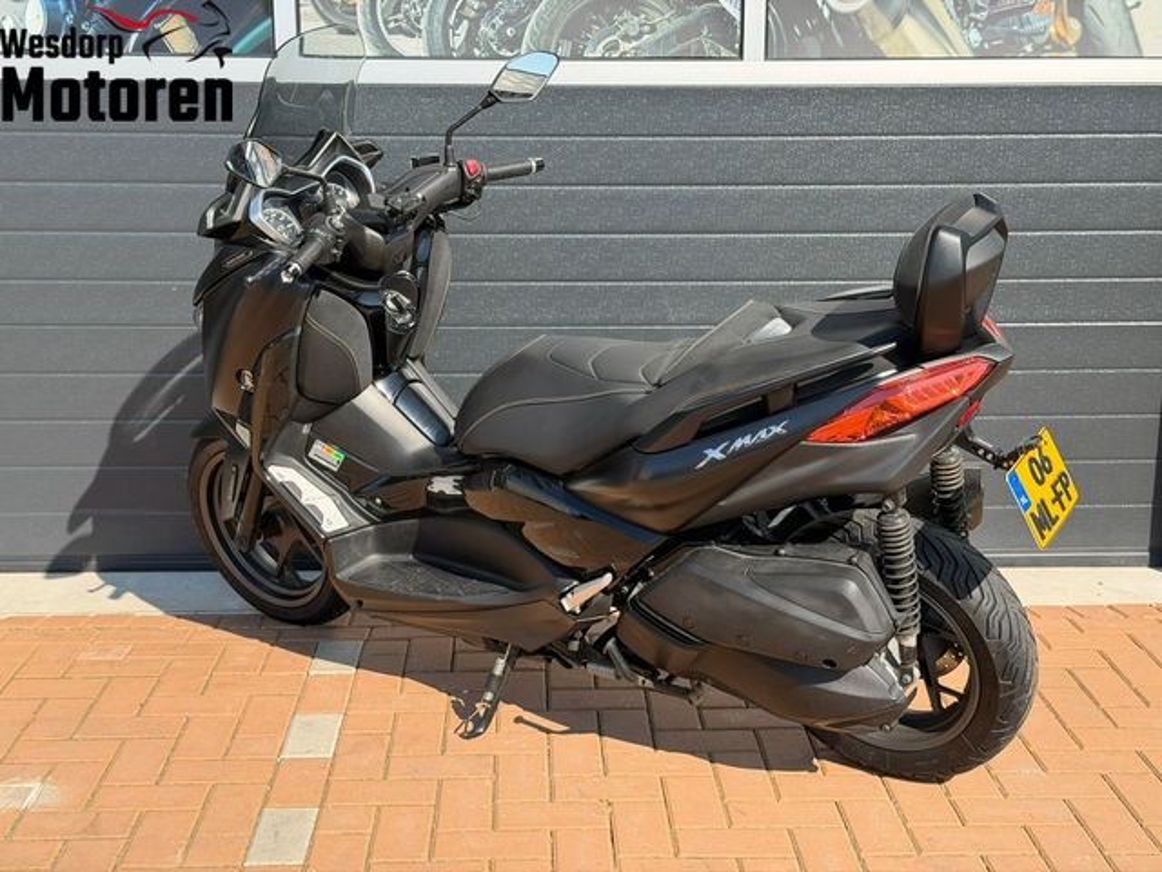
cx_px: 581
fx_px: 1611
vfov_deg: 30.3
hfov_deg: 39.7
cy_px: 436
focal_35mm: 48
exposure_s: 1/2273
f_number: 1.78
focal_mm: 6.76
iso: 80
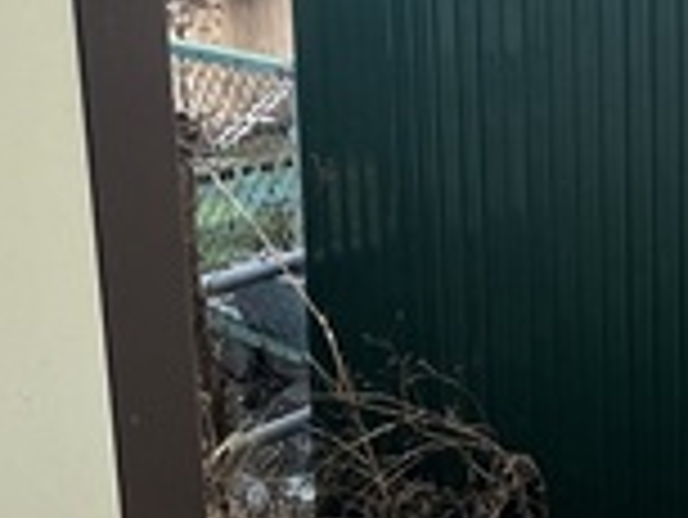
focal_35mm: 51
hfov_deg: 26.4
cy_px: 41
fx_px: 1014
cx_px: 1048
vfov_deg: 27.5
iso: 80
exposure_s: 1/121
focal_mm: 1.57
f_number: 1.8
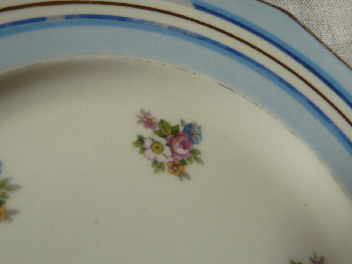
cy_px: 107
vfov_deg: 41.6
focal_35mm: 34
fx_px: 346
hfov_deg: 53.6
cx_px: 141
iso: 200
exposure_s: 1/25
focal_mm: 4.6
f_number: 2.8
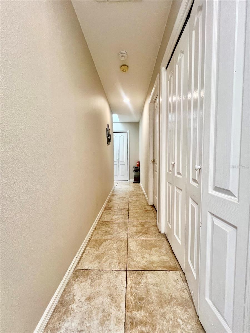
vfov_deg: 106.2
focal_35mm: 13
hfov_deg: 89.9
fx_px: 125
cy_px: 166
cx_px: 125
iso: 125
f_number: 1.8
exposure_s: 1/60
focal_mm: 1.57
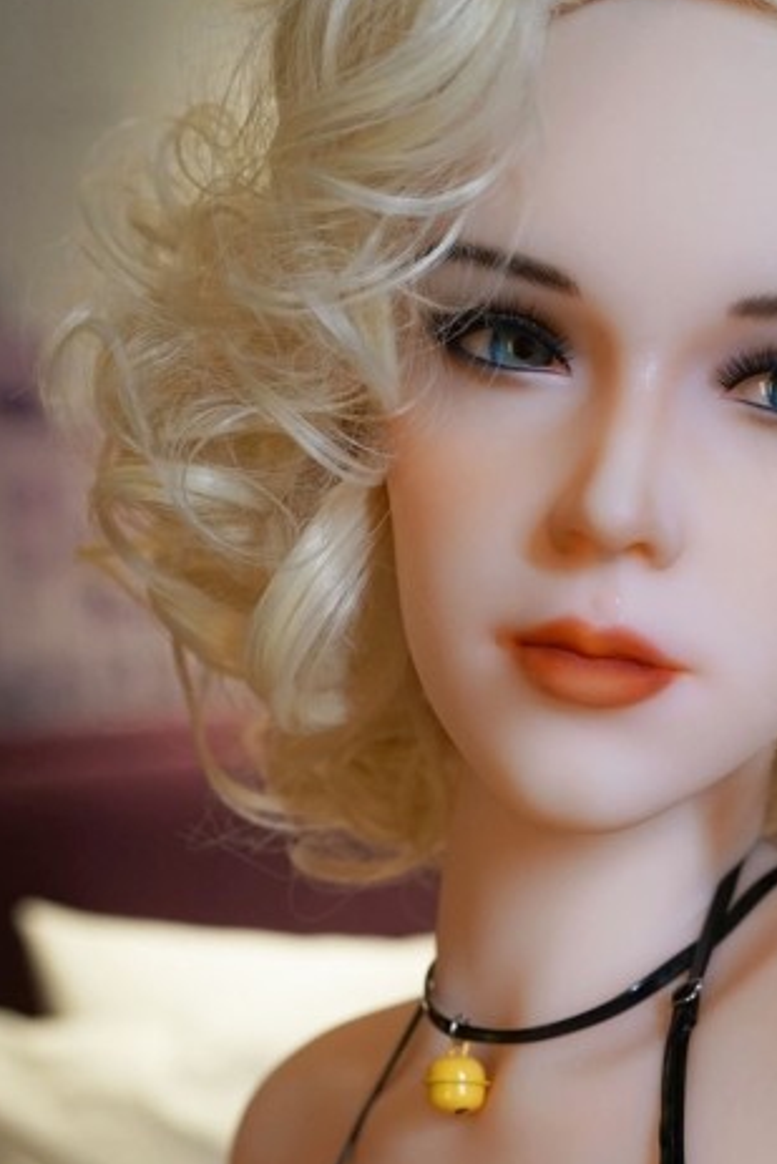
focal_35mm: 68
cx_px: 646
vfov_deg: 28.6
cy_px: 1016
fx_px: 2200
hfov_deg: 19.8
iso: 1250
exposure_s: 1/100
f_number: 3.2
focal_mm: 35
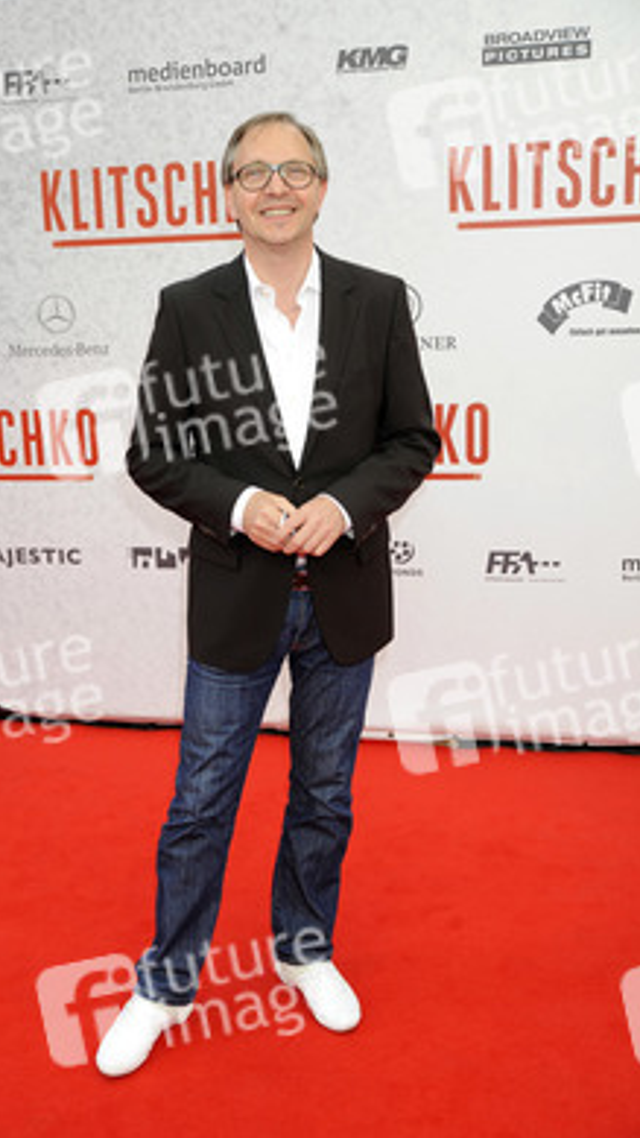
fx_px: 1296
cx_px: 272
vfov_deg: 47.3
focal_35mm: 43
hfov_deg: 27.7
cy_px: 559
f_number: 4
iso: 500
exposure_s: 1/160
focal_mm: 40
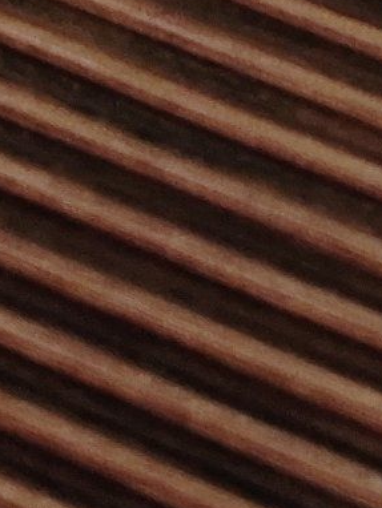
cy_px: -1159
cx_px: 1103
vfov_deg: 2.3
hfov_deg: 1.7
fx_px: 12596
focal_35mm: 857
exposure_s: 1/50
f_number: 3
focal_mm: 19.4
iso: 640
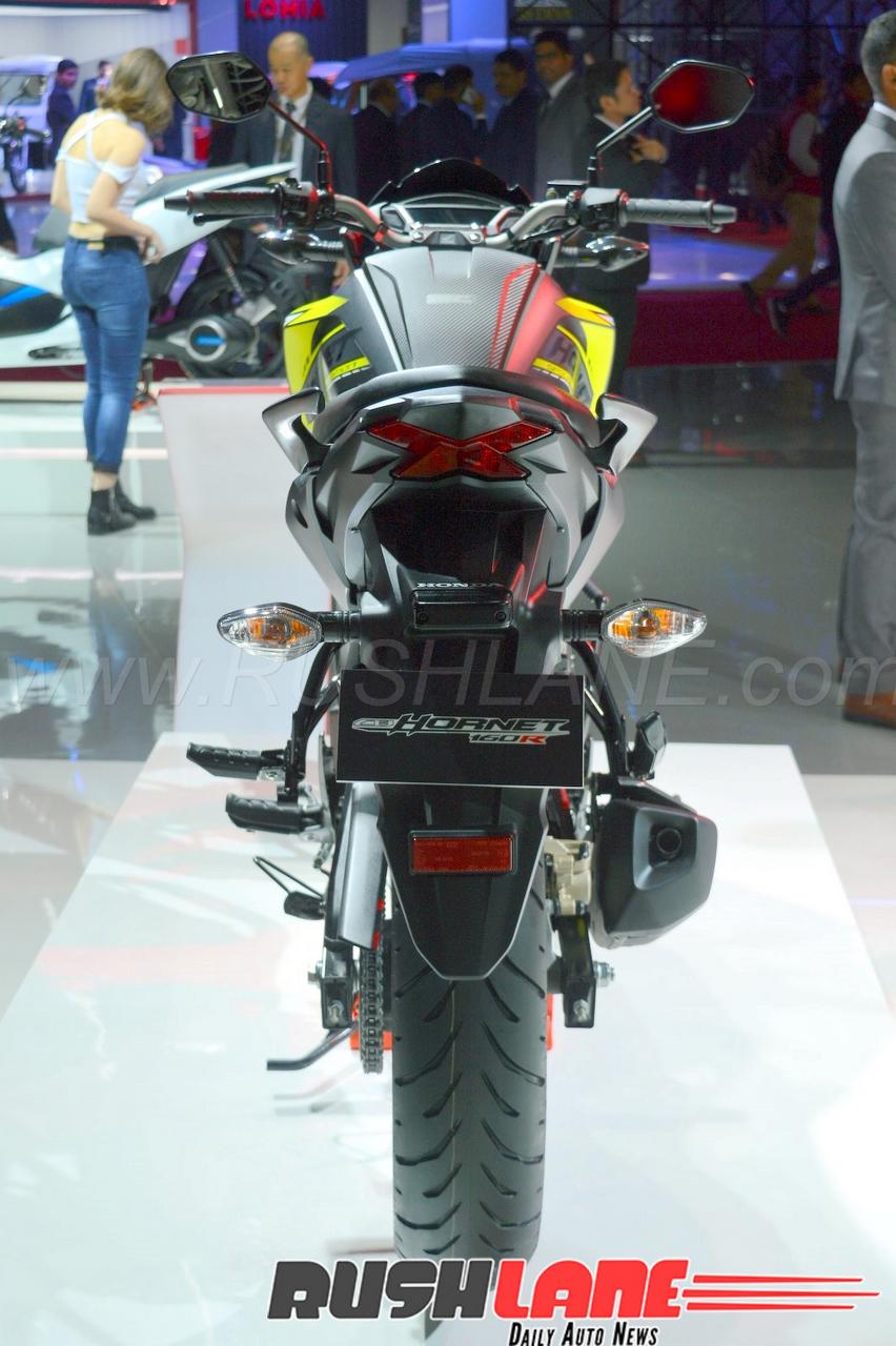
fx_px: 1906
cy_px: 673
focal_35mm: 51
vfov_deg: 38.9
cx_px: 448
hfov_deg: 26.5
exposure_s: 1/125
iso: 180
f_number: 5.6
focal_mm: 34
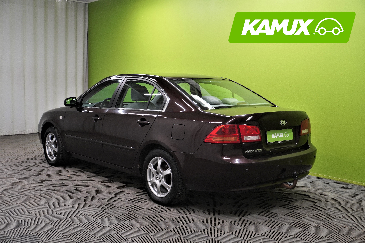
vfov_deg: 33.0
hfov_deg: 47.9
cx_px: 182
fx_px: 411
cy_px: 122
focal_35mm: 40
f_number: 7.1
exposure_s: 1/20
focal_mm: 27
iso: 320
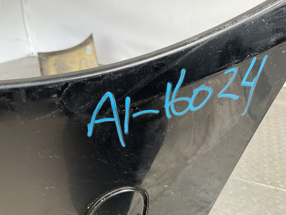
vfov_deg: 48.2
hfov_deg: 61.7
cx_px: 143
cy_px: 108
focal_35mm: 29
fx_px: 240
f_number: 1.8
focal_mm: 3
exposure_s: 1/50
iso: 50
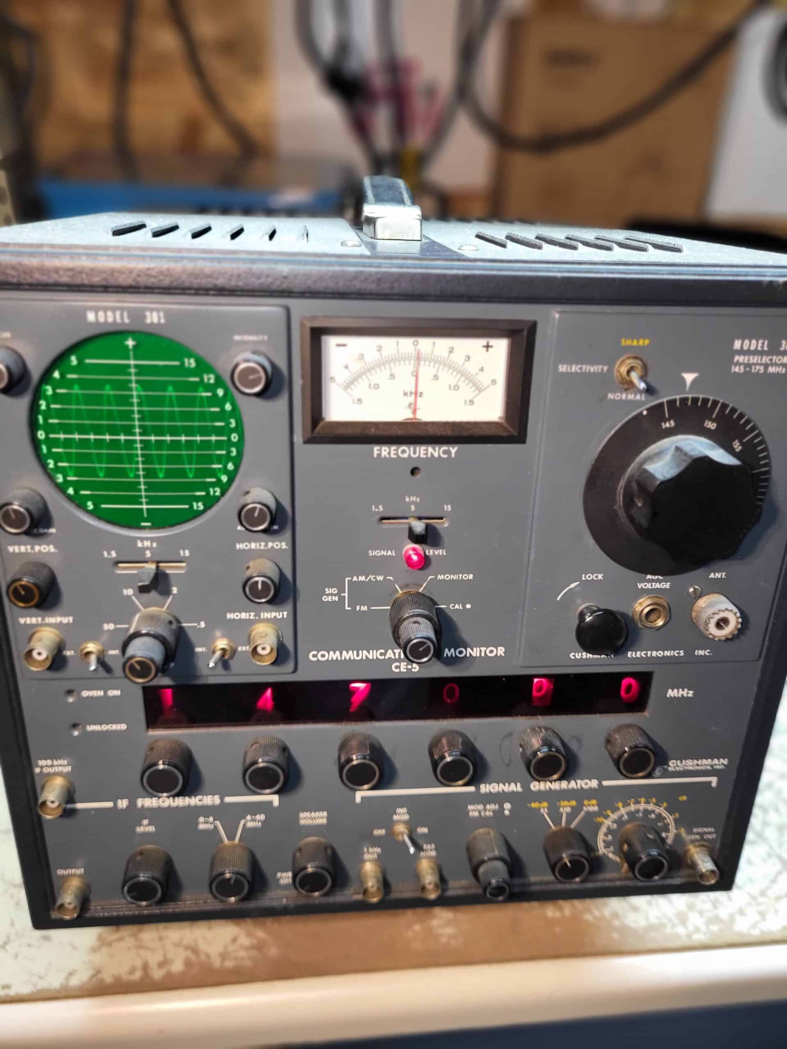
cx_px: 394
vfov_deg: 67.3
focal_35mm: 26
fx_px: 788
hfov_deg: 53.1
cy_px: 524
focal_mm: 5.4
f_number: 1.8
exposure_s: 1/60
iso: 250
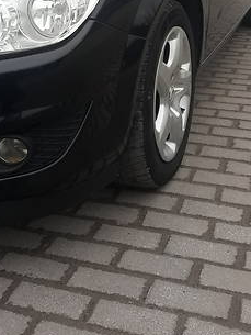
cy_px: 27
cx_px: 112
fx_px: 531
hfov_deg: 26.6
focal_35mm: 55
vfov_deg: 33.0
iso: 40
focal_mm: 3.7
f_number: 1.9
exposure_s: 1/671
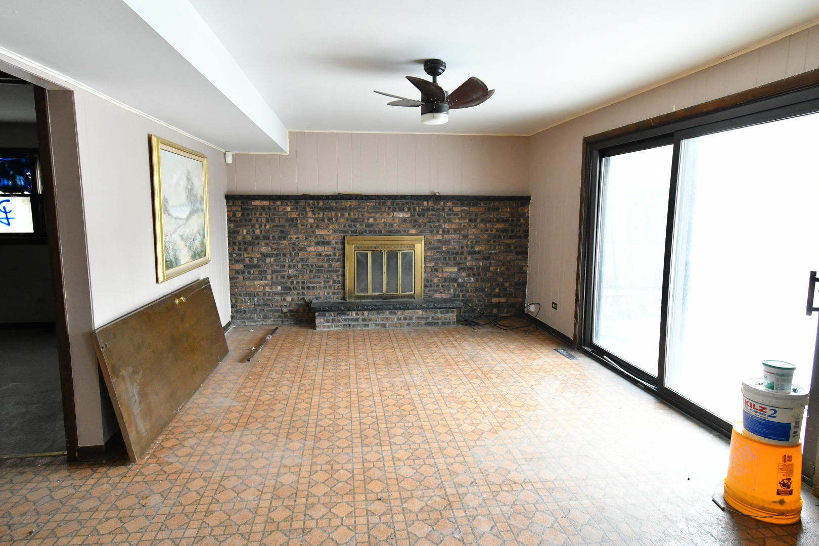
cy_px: 273
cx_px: 410
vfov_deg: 61.9
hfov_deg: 84.0
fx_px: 455
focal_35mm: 20
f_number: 6.3
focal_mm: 10
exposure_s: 1/50
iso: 2000
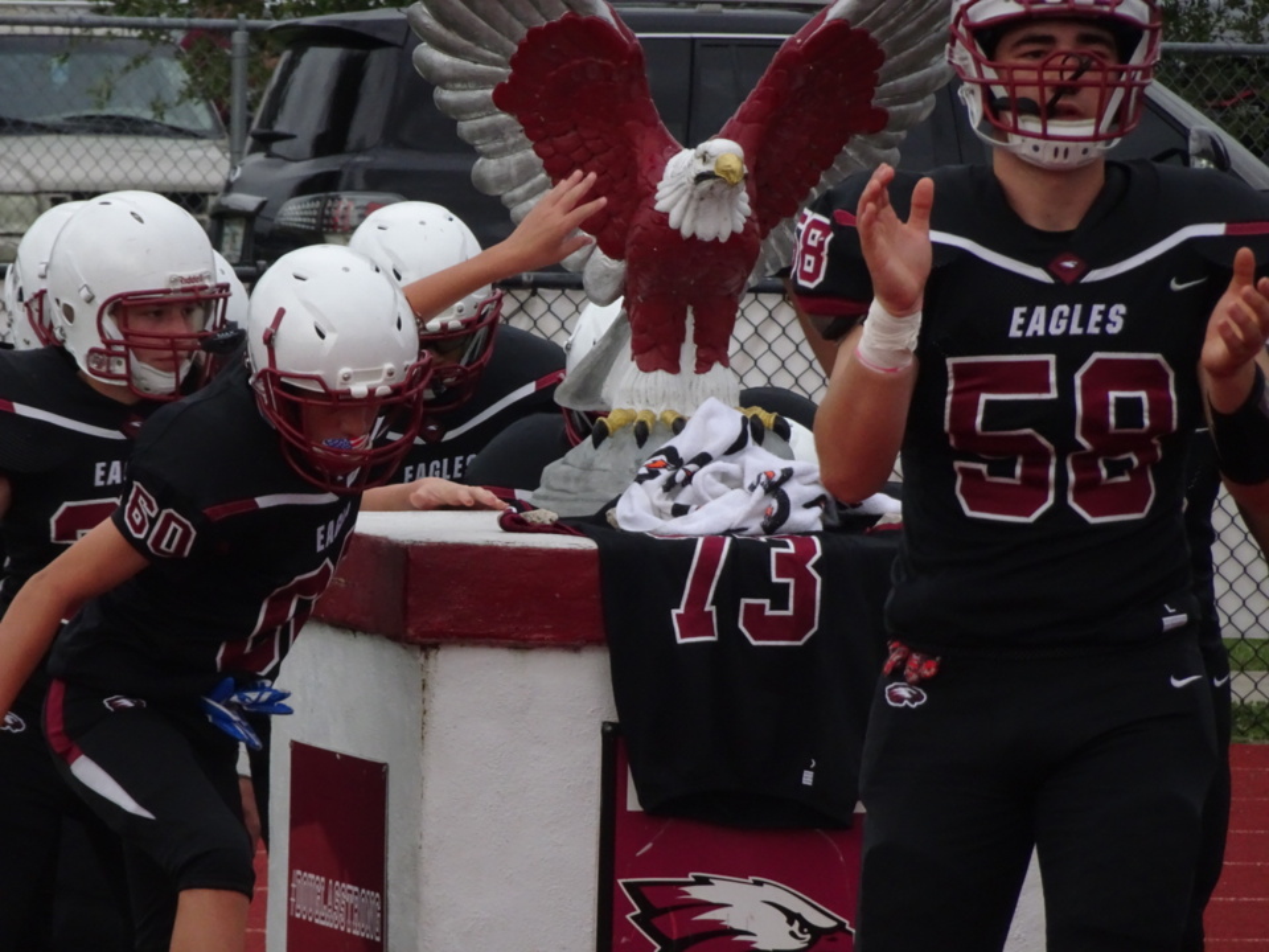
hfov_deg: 5.8
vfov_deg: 4.3
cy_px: 476
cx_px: 634
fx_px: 12611
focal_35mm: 344
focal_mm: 58.82
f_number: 6.3
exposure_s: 1/500
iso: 400
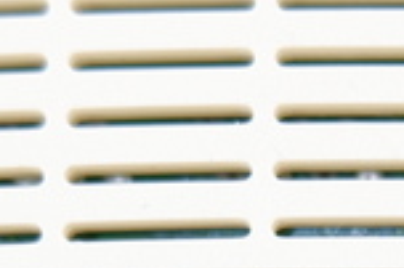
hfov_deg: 13.1
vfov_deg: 8.2
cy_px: 638
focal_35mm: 155
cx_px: 423
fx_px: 1738
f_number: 3.5
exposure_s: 1/58
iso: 200
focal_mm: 15
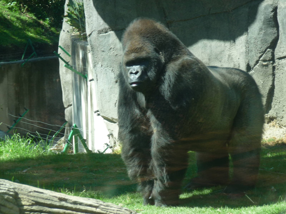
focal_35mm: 158
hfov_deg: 12.5
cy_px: 107
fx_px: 1305
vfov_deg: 9.4
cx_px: 143
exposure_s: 1/125
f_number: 4.8
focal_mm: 27.1
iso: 100
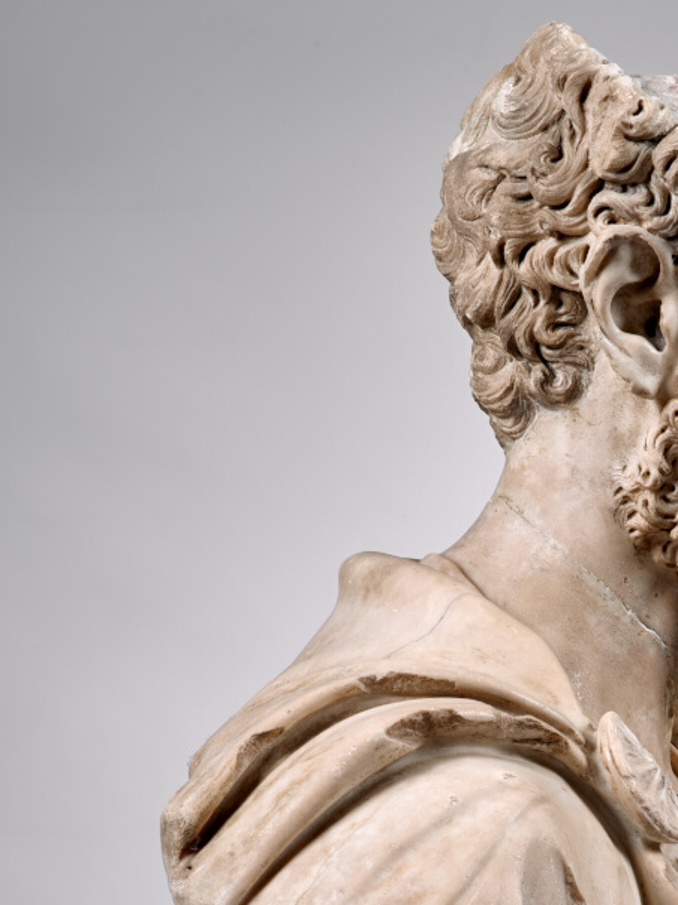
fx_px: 3630
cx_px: 561
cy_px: 916
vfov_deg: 14.0
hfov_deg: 10.6
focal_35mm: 139
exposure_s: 1/125
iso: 100
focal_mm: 80
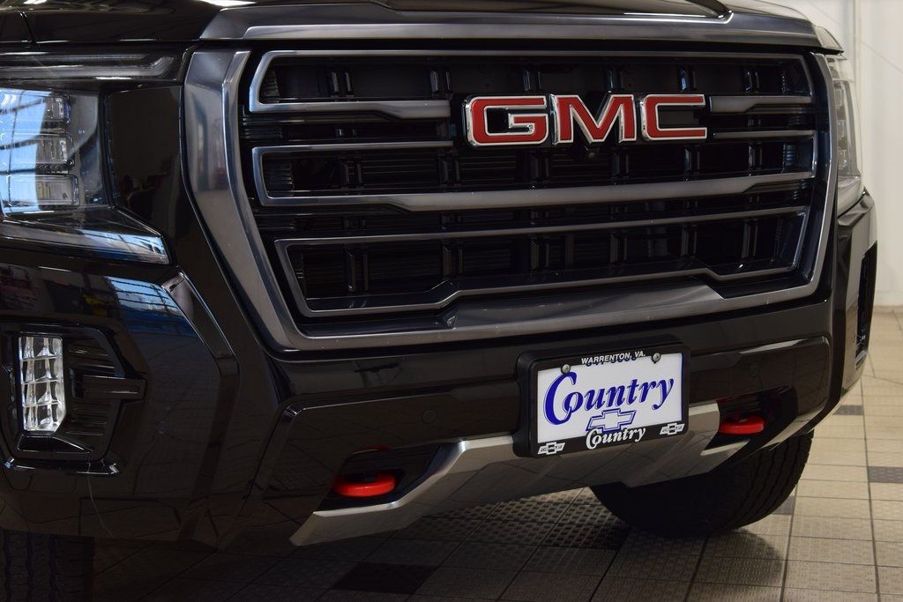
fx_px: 1279
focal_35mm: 51
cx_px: 452
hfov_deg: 38.9
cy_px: 301
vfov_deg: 26.5
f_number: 6.3
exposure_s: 1/20
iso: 400
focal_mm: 34
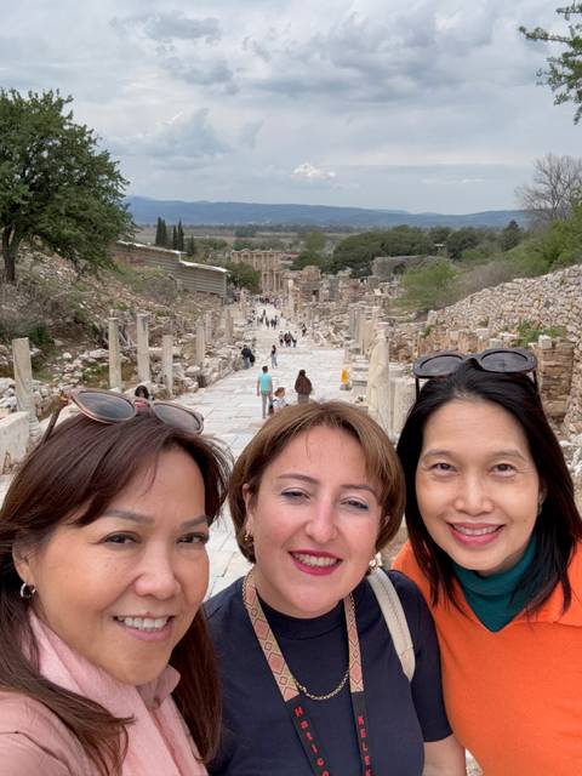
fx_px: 673
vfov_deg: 60.0
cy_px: 388
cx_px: 291
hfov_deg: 46.8
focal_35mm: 30
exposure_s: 1/857
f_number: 1.9
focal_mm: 2.69
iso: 25
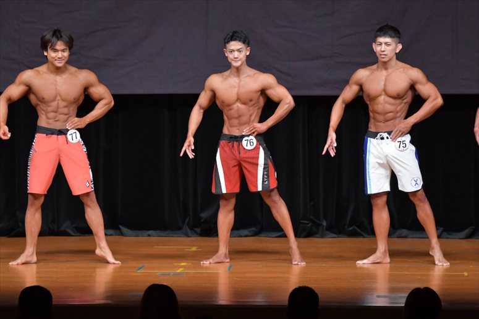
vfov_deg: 5.4
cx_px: 240
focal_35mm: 255
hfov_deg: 8.1
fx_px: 3391
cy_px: 160
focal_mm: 170
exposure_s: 1/400
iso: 5000
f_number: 5.6
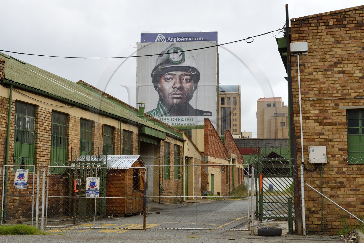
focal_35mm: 56
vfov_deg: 24.2
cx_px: 182
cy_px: 122
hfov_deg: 35.6
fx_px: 566
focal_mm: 56
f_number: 13
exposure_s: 1/400
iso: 400
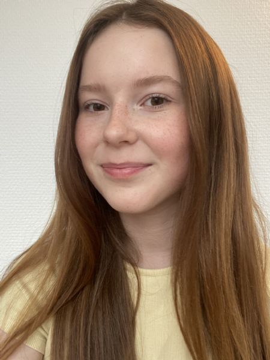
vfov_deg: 60.0
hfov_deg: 46.8
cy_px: 180
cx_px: 135
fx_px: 312
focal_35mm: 30
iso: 200
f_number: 2.2
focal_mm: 2.71
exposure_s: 1/50
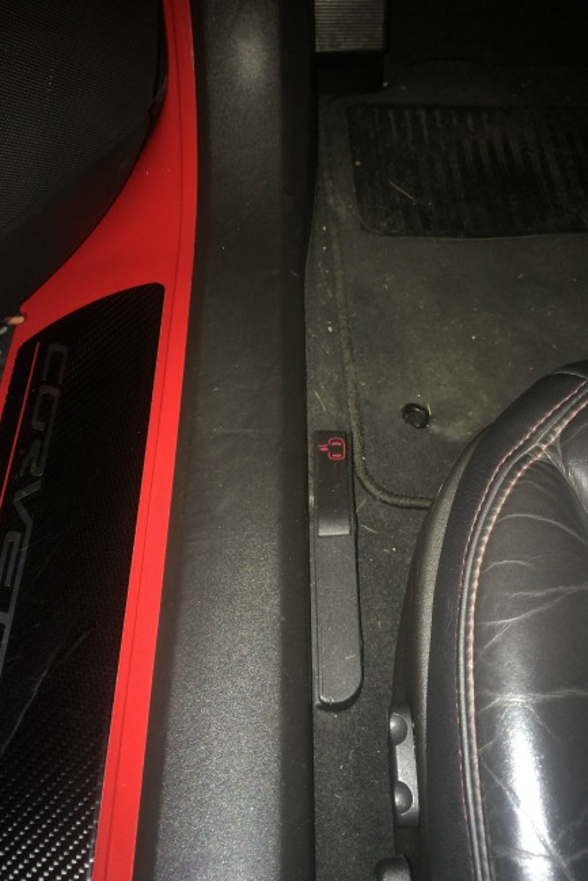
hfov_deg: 42.3
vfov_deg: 60.3
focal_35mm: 31
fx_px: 759
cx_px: 315
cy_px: 449
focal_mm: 4.15
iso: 160
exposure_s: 1/16
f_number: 2.2
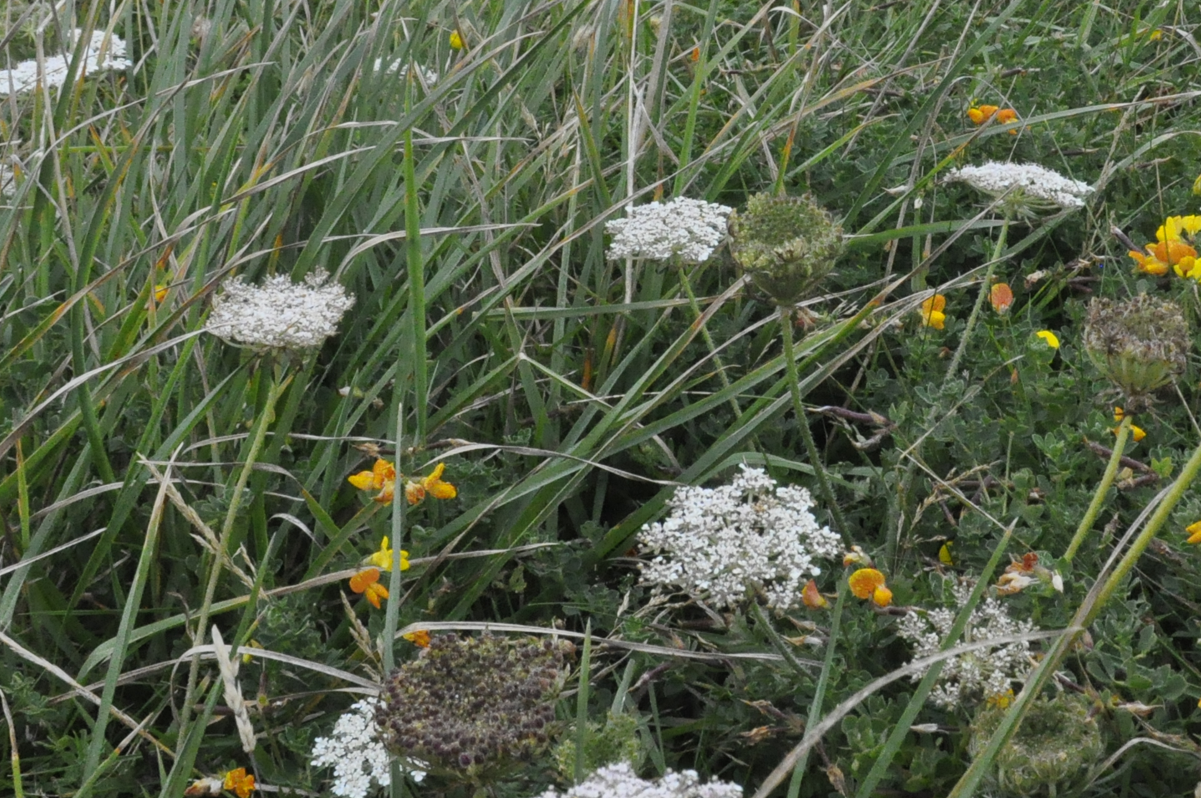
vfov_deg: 22.4
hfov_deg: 32.9
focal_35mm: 60
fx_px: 1999
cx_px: 862
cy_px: 243
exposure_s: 1/640
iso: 3200
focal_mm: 18
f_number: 13
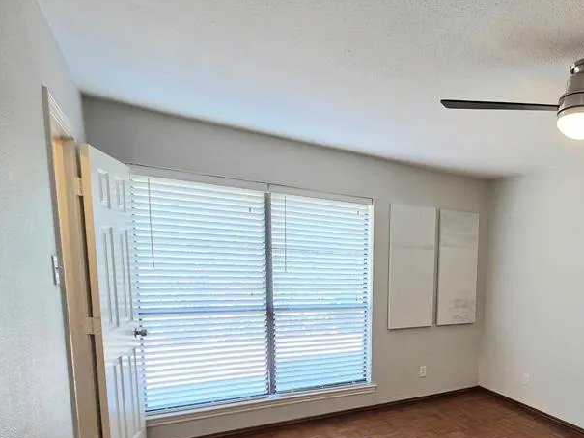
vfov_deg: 58.5
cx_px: 457
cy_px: 319
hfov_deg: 69.8
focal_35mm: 22
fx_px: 371
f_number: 2.2
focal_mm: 2.2
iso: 250
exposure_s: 1/120
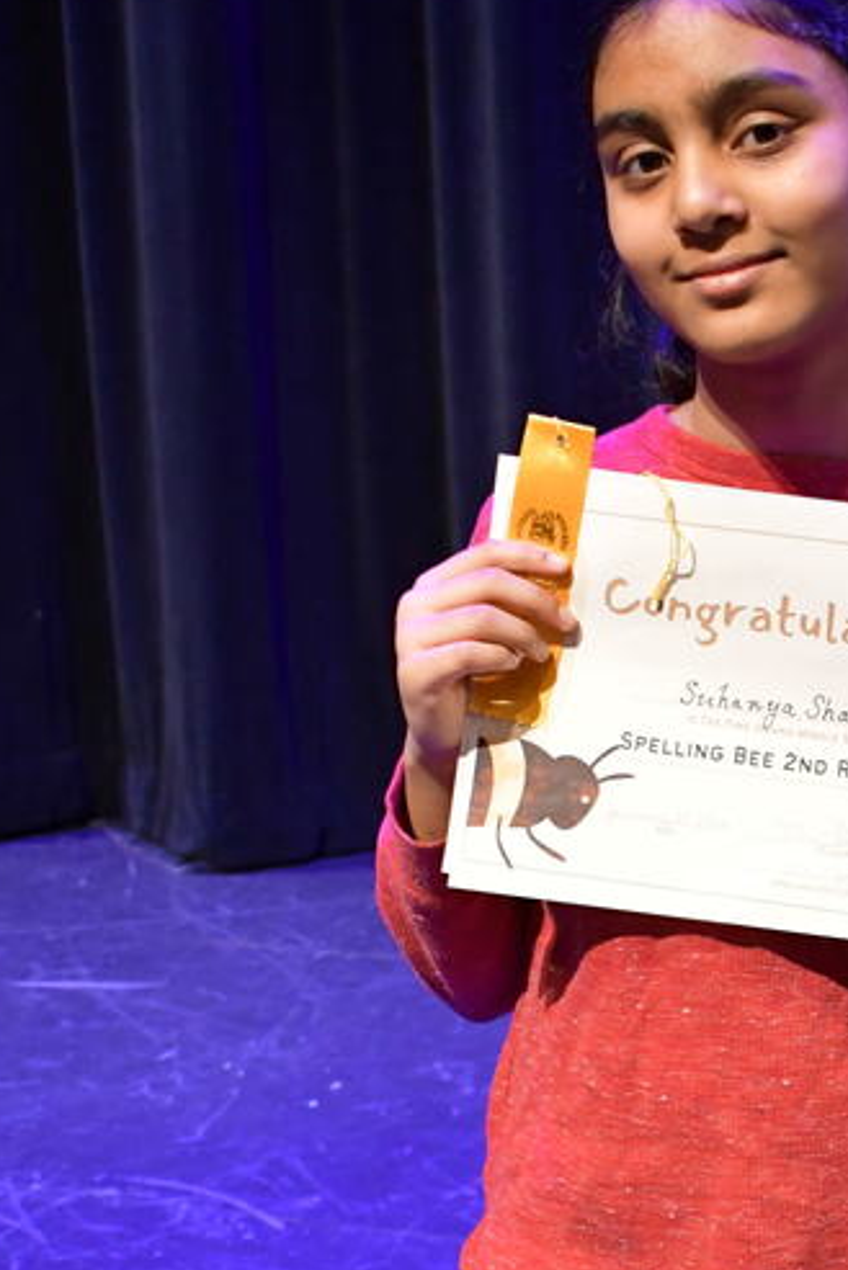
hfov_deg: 16.3
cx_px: 715
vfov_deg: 23.9
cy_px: 1095
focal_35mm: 83
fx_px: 2930
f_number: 3.5
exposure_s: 1/100
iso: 3200
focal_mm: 20
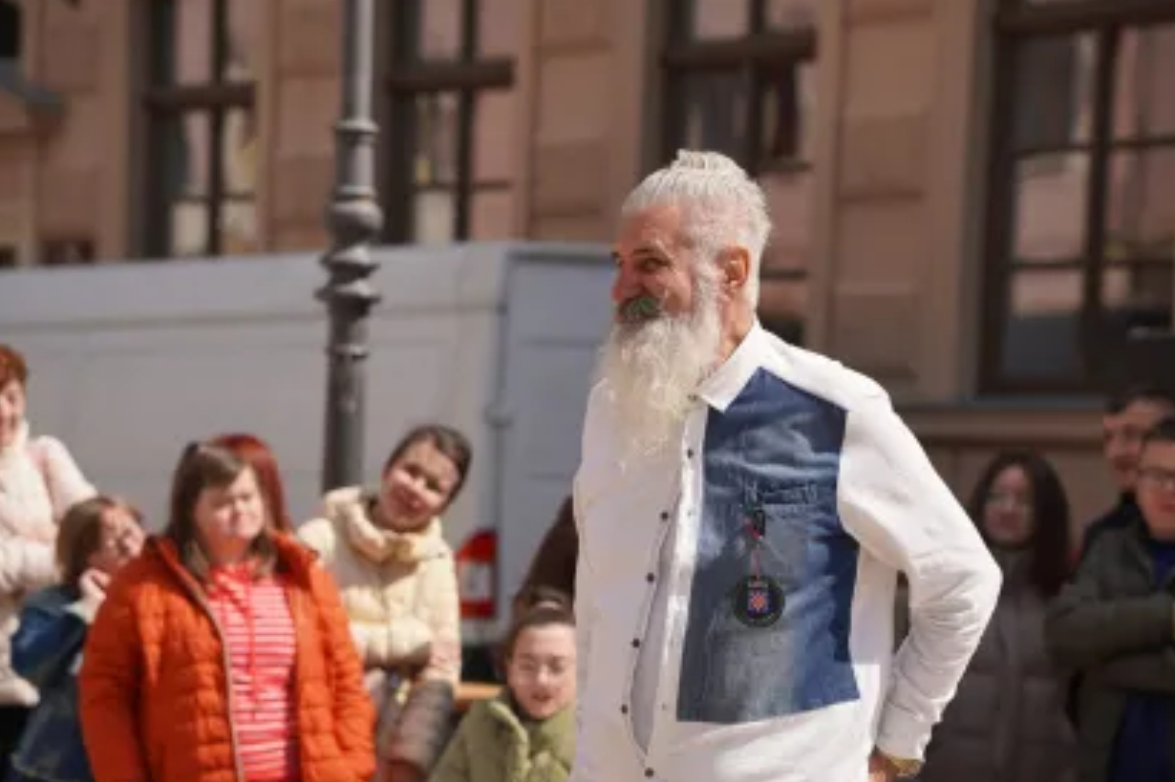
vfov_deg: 11.1
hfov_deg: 16.7
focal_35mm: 123
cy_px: 435
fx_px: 4013
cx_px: 599
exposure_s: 1/1250
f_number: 4.5
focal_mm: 105
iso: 100
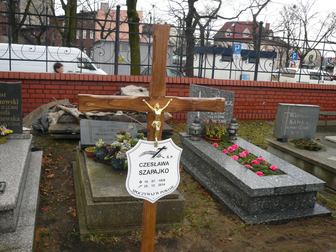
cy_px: 126
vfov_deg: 44.2
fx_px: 311
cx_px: 168
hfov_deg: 56.8
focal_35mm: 32
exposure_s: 1/40
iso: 100
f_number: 2.8
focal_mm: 4.6
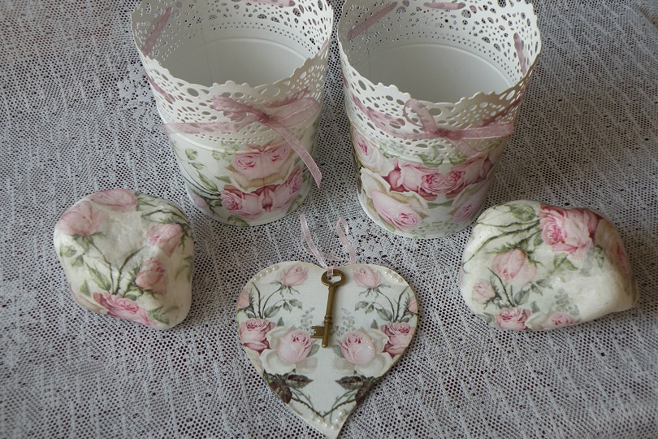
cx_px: 330
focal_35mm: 44
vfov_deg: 30.5
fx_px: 804
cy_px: 195
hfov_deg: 44.5
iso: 64
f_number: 3.2
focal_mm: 7.4
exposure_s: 1/72.7
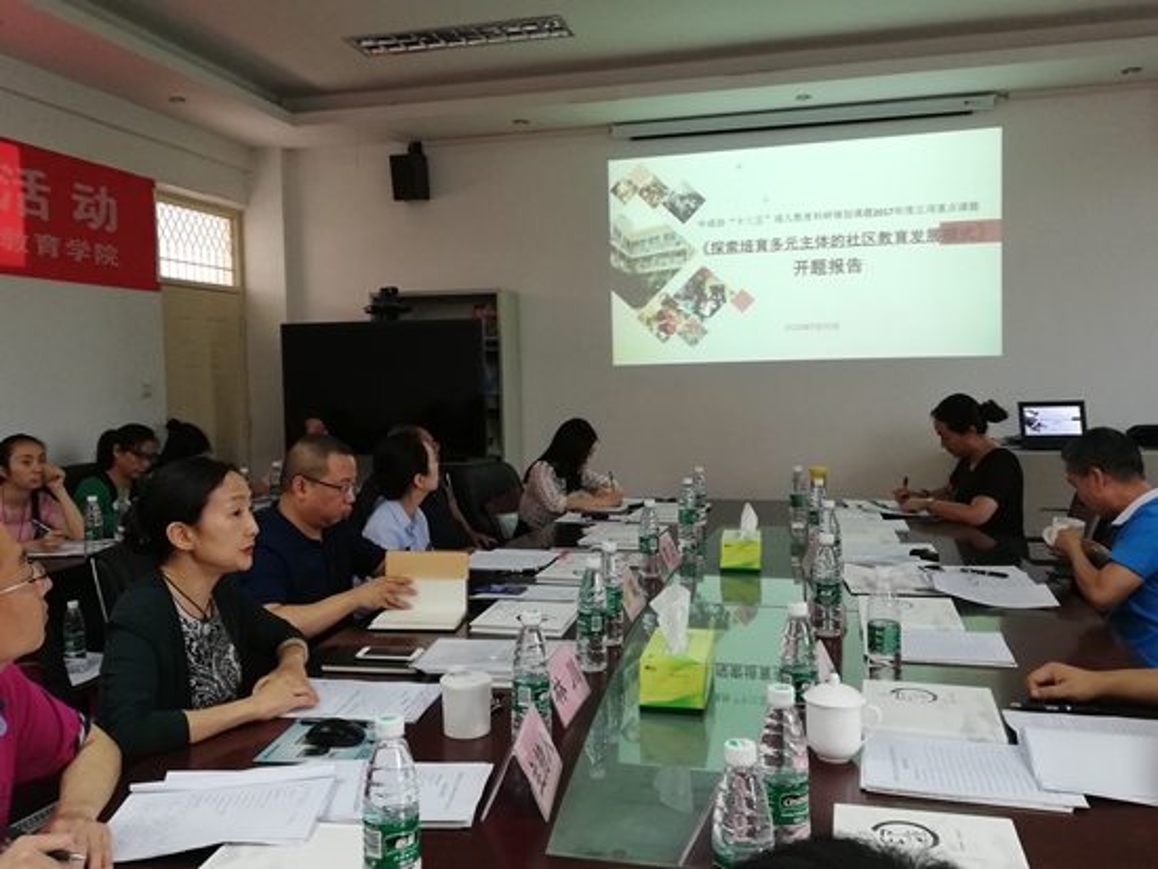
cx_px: 579
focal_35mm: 29
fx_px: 971
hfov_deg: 61.6
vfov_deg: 48.3
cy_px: 434
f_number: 2.2
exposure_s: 1/33.3
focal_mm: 3.81
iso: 200
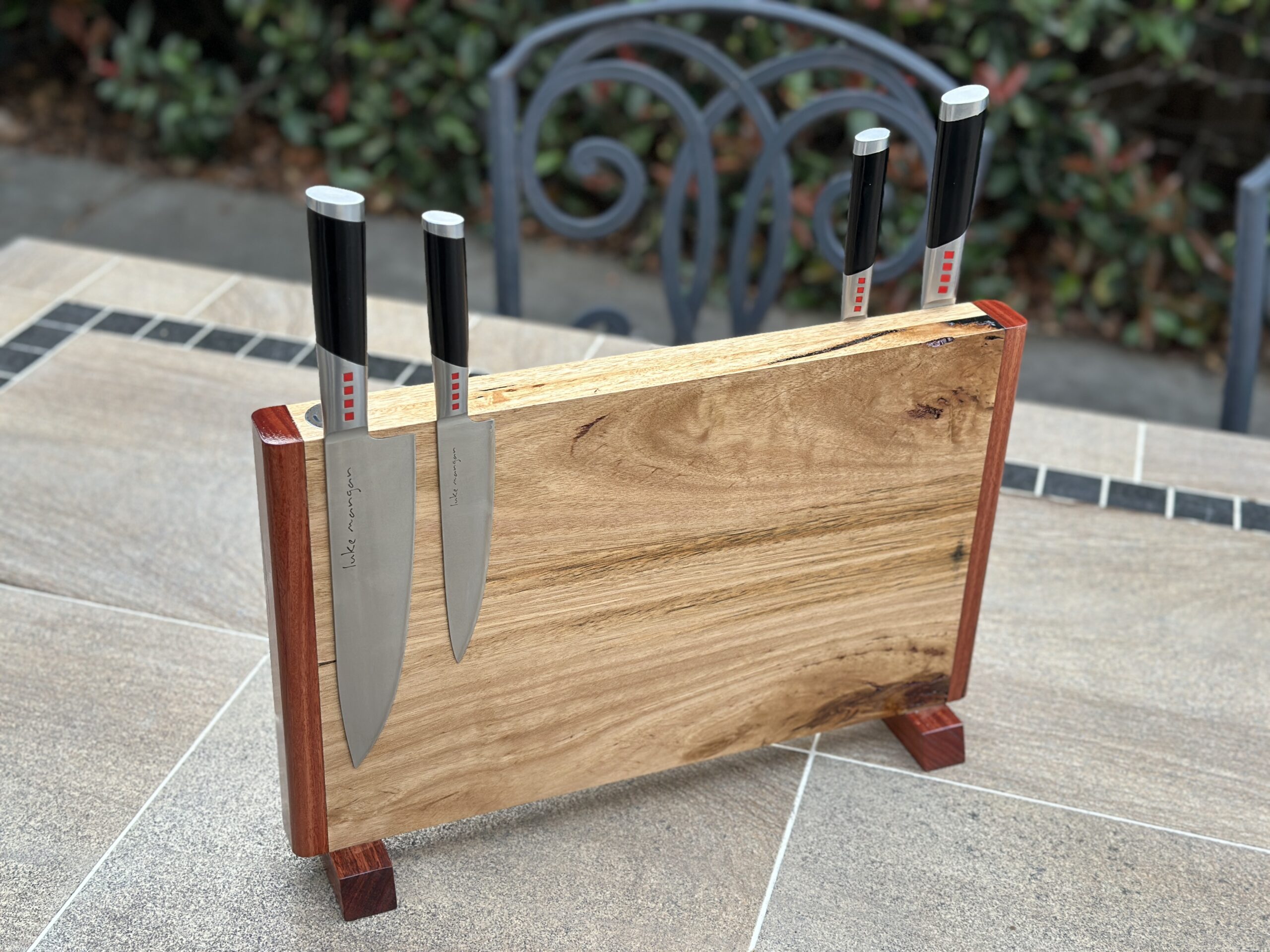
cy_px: 476
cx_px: 635
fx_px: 1761
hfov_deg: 39.7
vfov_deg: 30.3
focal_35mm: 48
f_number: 1.78
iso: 80
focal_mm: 6.86
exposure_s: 1/279
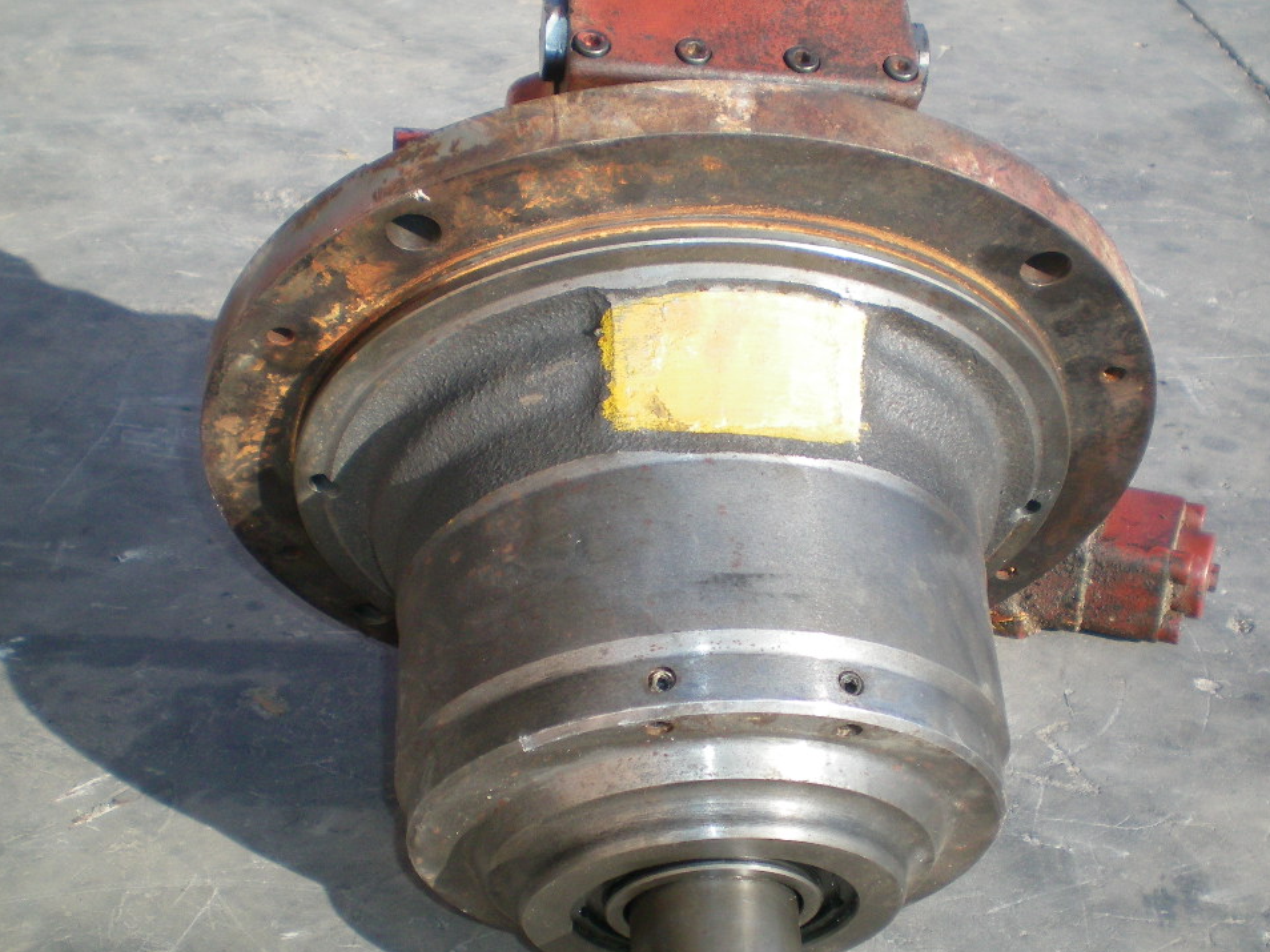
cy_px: 501
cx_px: 722
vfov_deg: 28.5
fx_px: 1871
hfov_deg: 37.4
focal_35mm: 51
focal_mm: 6.3
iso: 64
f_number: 3.1
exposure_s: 1/500
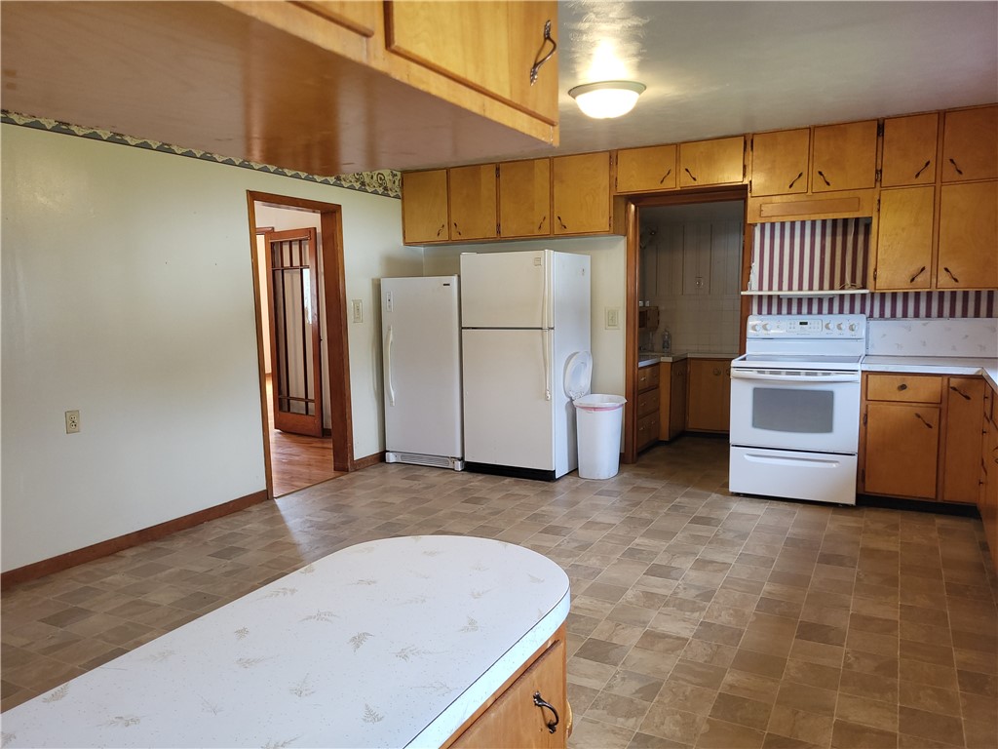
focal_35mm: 26
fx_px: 750
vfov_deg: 53.1
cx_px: 499
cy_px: 374
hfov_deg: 67.3
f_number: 1.8
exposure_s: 1/40
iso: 100
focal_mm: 5.4
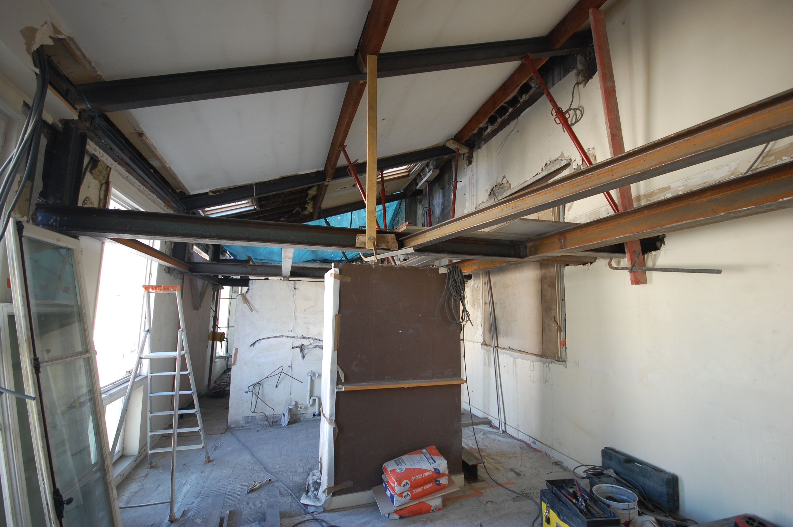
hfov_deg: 100.4
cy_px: 264
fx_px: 330
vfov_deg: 77.2
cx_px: 396
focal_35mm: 15
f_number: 4
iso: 400
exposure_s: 1/50
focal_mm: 10
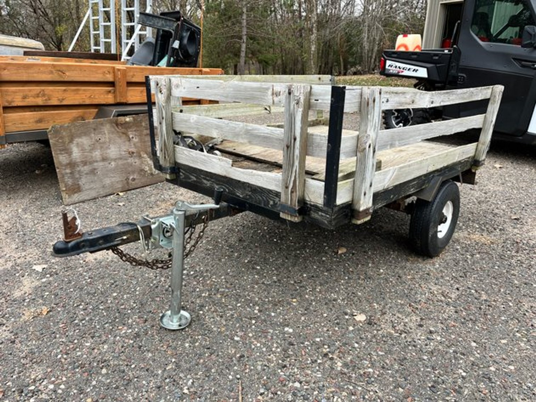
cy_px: 201
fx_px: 403
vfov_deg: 53.1
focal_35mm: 26
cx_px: 268
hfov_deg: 67.3
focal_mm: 5.1
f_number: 1.6
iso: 40
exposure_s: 1/171
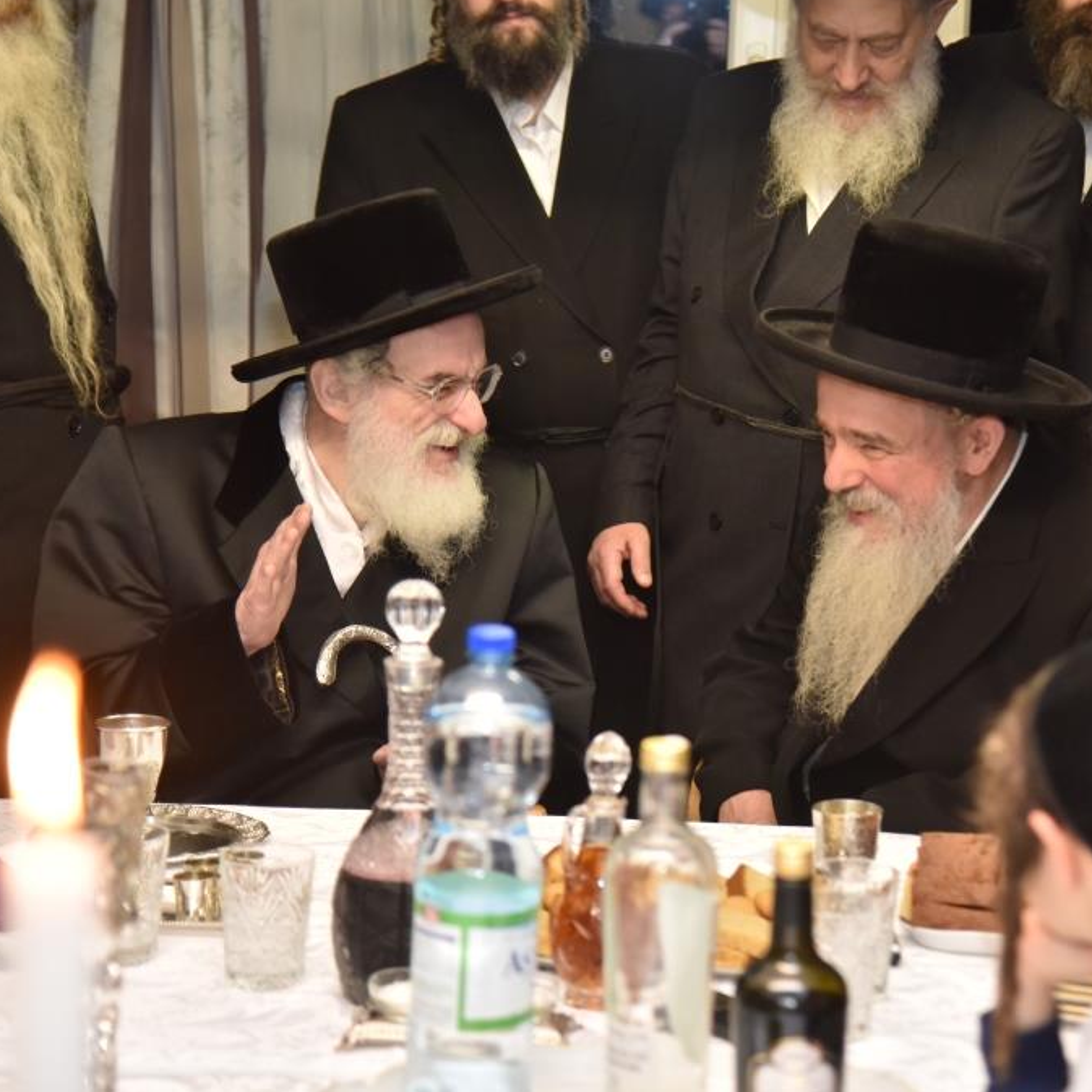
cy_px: 540
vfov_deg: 23.1
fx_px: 2677
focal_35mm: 75
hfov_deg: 22.9
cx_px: 743
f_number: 4
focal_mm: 58
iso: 2000
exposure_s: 1/160
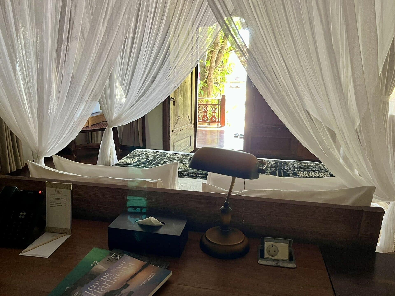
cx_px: 198
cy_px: 148
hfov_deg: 67.3
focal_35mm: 26
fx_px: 297
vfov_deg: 53.1
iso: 250
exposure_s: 1/60
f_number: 1.6
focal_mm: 5.1
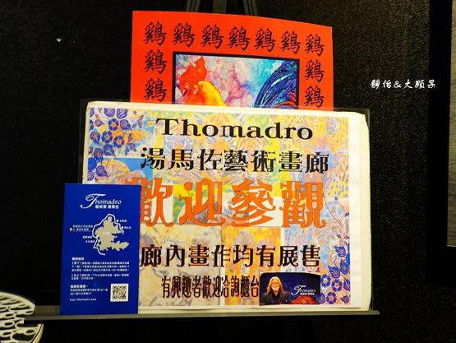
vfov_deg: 51.4
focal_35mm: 27
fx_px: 356
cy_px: 177
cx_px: 220
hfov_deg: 65.3
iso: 800
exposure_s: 1/25
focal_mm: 9
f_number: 2.8
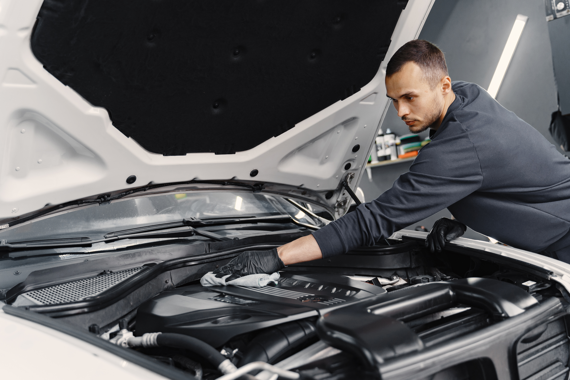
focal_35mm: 36
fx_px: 570
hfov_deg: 53.1
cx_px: 285
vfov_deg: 36.9
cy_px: 190
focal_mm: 36
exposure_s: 1/320
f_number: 2.8
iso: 800
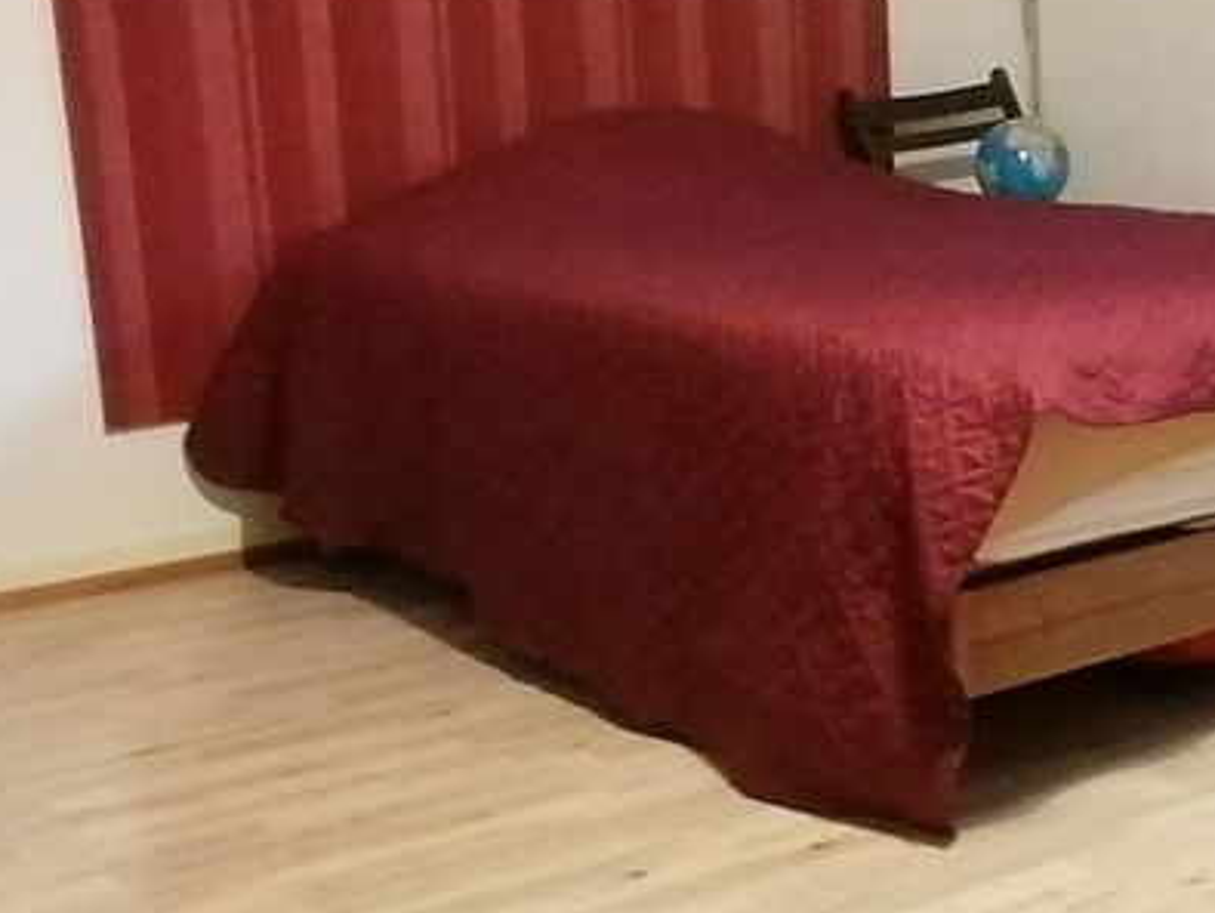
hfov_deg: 27.9
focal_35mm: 69
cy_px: 497
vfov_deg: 21.3
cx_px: 870
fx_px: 2423
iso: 1000
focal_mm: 2.84
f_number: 2.4
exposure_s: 1/16.7
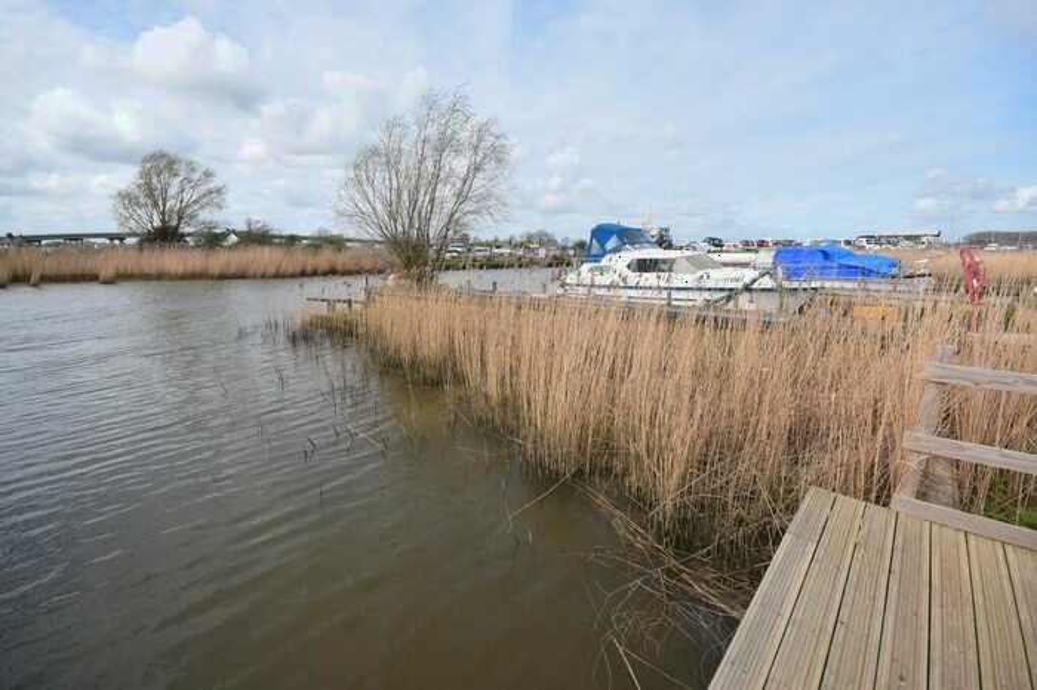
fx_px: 432
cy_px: 345
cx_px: 518
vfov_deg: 77.3
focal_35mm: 15
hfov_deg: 100.4
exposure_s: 1/320
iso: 200
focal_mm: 10
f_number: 9
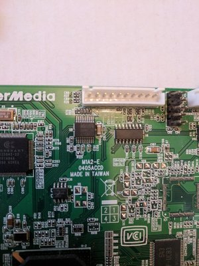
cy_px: 133
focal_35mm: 26
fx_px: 199
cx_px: 100
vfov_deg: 67.3
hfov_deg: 53.1
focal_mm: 4.67
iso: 983
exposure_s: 1/30
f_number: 2
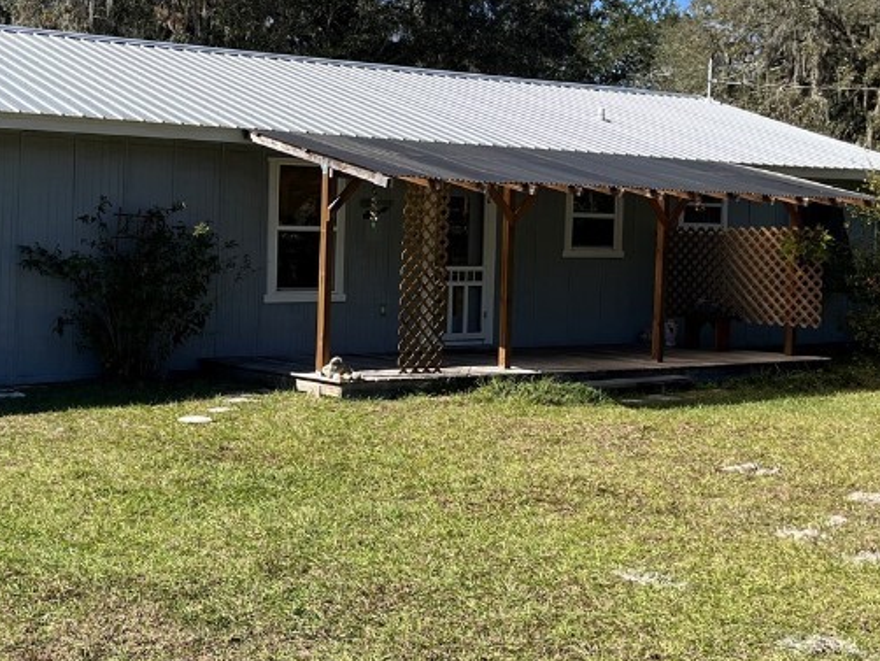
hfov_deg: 35.0
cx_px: 174
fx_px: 1348
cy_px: 277
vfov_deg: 27.5
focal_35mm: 53
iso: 50
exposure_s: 1/2222
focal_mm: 5.1
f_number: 1.6
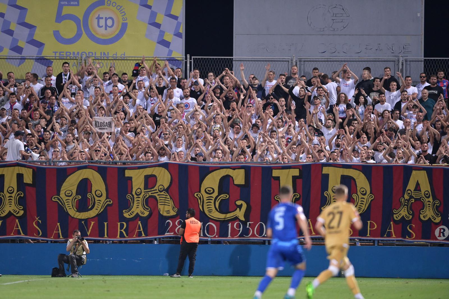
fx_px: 4989
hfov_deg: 5.2
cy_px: 150
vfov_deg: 3.4
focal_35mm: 400
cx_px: 224
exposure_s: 1/1000
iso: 5000
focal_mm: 400
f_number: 2.8
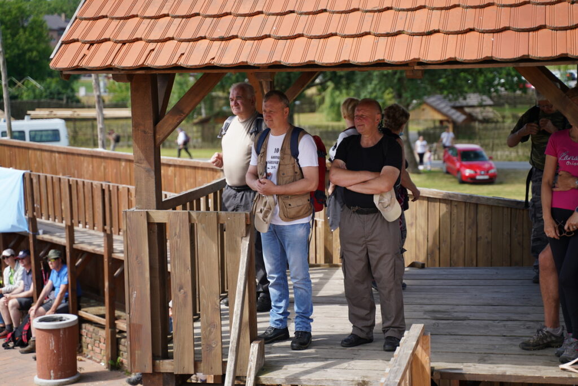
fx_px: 1204
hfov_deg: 27.0
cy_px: 193
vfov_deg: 18.2
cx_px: 289
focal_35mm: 75
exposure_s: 1/800
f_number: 2.8
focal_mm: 75
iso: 100
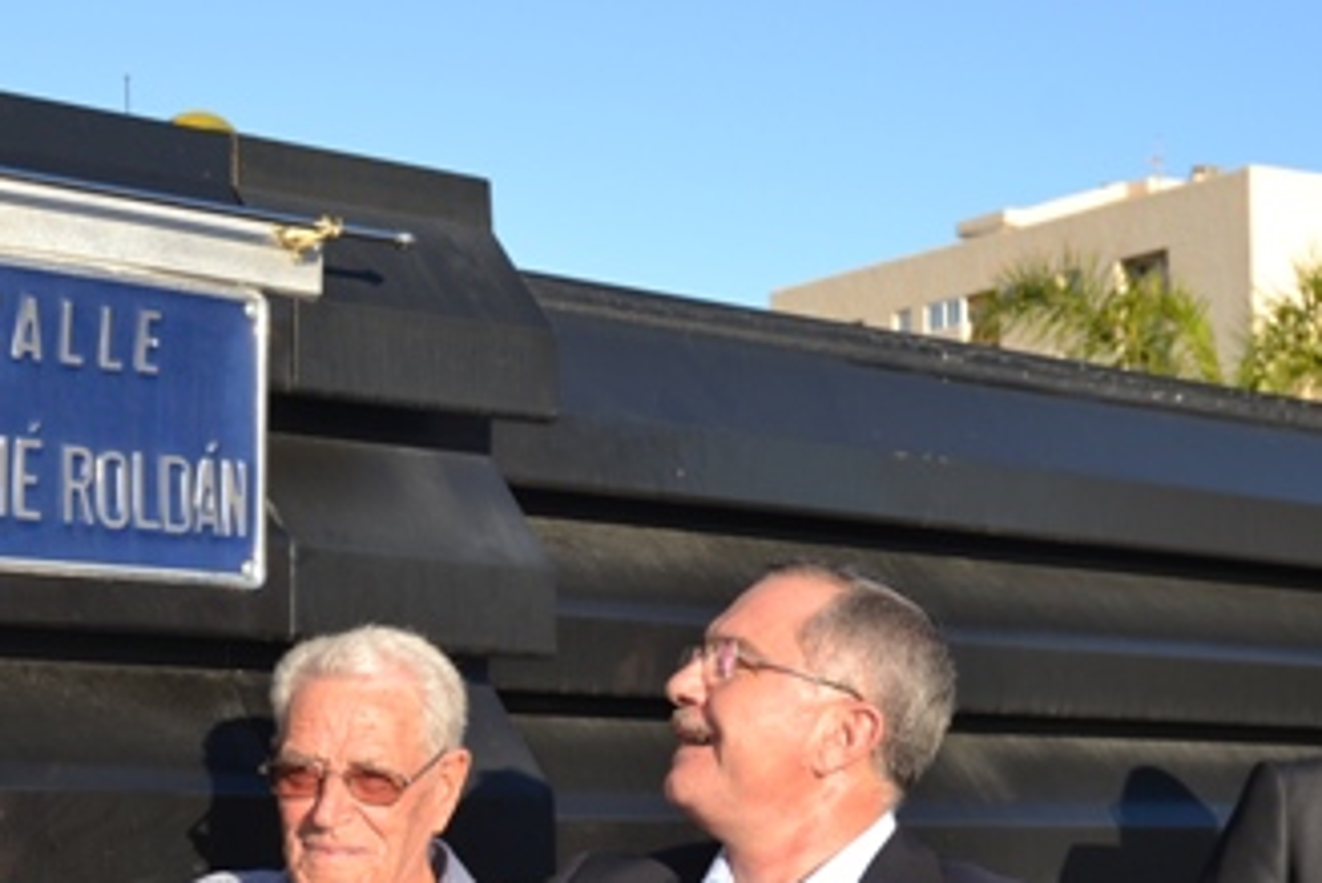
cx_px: 314
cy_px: 566
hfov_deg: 24.5
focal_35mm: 82
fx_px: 3012
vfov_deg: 16.6
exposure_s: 1/200
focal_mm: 28
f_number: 6.3
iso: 100
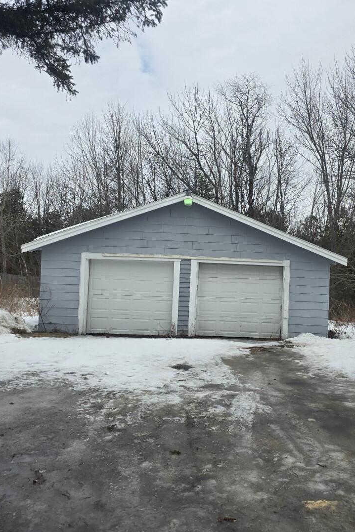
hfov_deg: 40.8
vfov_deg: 58.7
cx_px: 223
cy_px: 266
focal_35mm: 32
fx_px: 473
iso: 12
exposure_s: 1/525
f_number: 1.7
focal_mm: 6.3
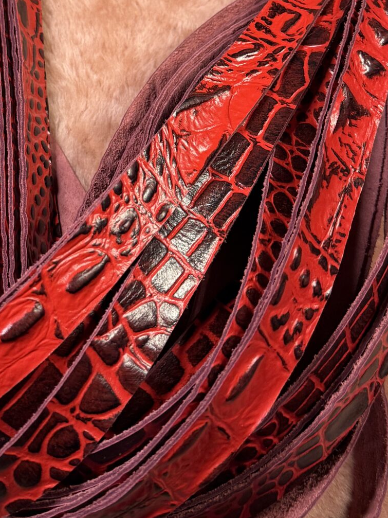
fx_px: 912
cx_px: 110
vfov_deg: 30.5
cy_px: 64
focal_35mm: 61
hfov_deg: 23.8
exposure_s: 1/50
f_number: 1.78
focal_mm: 6.76
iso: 160
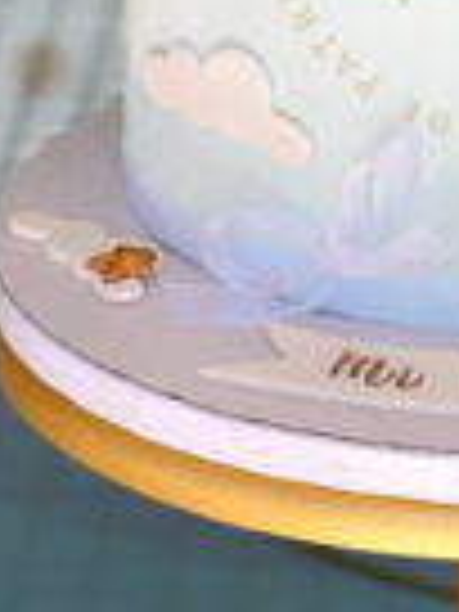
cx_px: 547
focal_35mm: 285
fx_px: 5039
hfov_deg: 5.2
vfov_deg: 6.8
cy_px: -434
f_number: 2.8
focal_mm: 9
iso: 25
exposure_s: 1/165
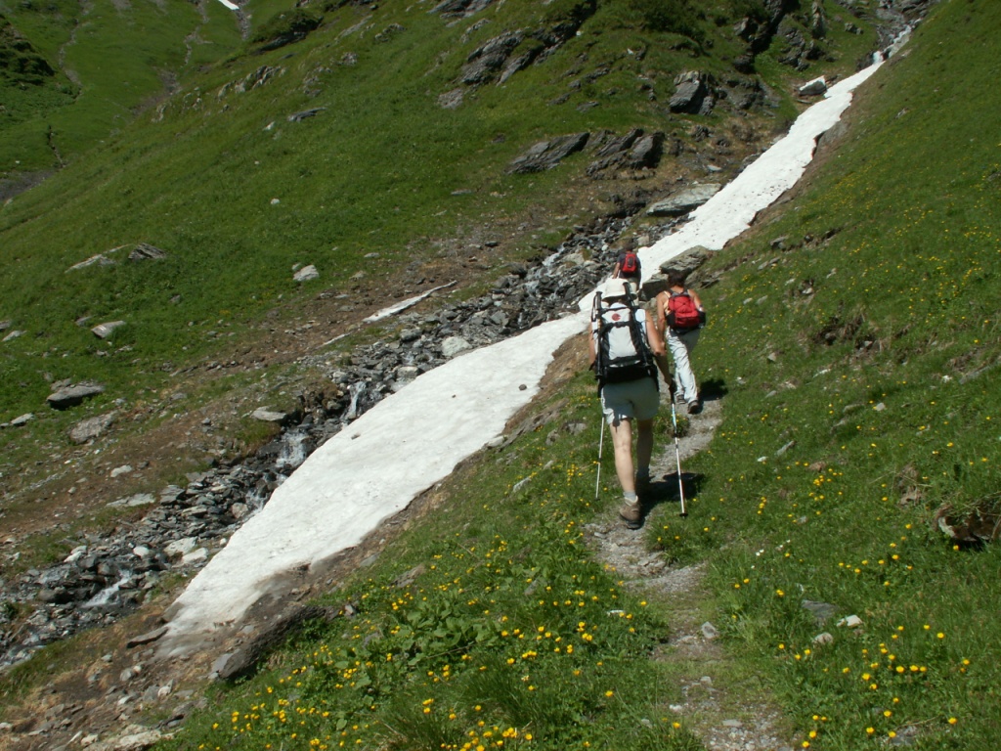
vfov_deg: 40.7
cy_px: 376
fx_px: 1012
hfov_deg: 52.6
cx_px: 500
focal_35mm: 35
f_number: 8
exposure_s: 1/200
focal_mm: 5.86
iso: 50
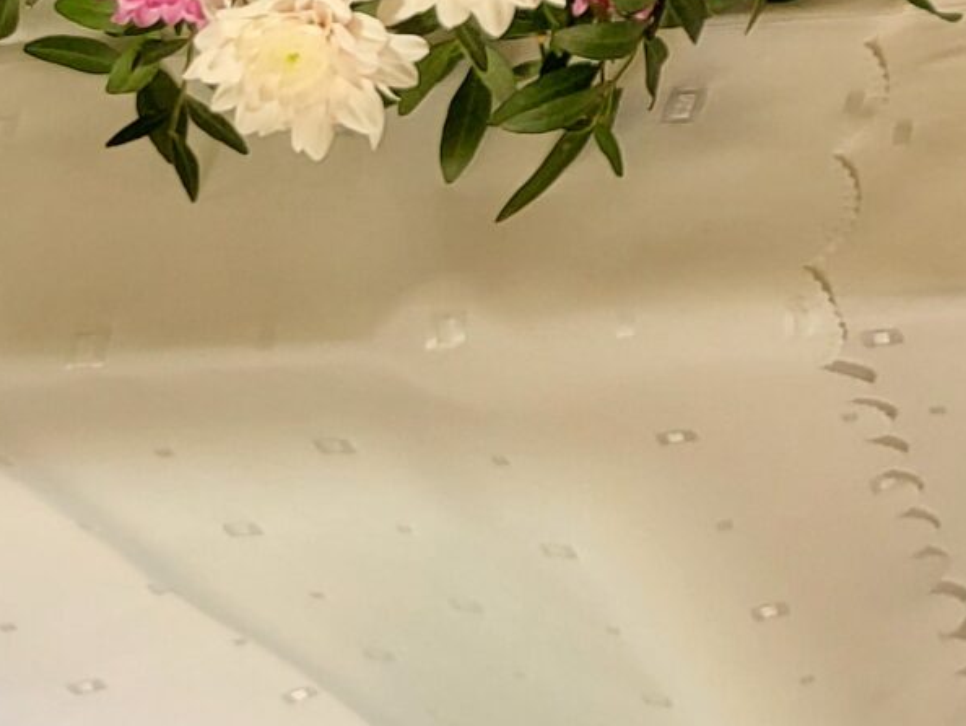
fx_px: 3127
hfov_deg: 14.9
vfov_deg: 12.1
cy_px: -589
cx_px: 1839
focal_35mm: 112
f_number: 1.8
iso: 200
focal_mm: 5.4
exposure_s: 1/100
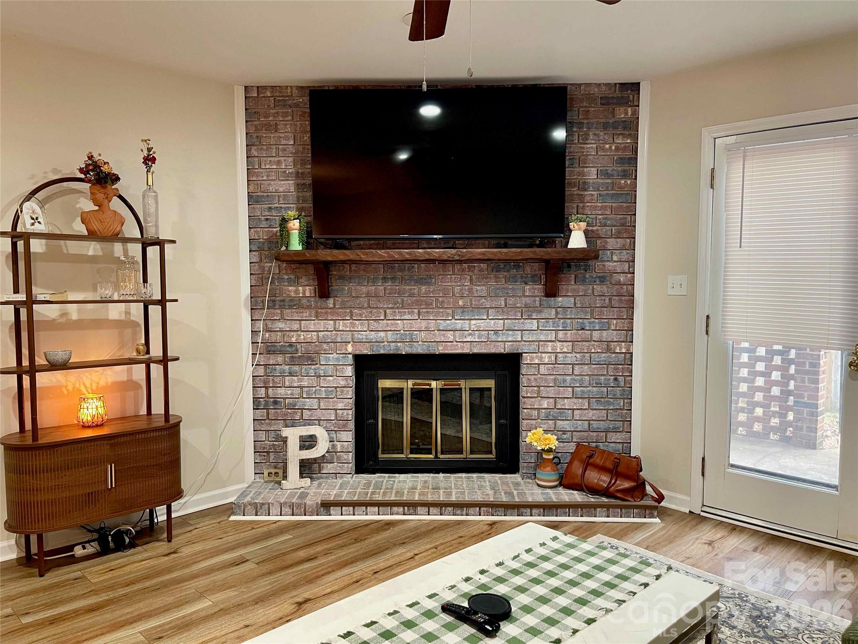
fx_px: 620
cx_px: 429
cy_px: 322
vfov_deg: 54.9
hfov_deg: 69.4
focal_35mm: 25
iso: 200
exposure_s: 1/60
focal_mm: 5.1
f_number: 1.6
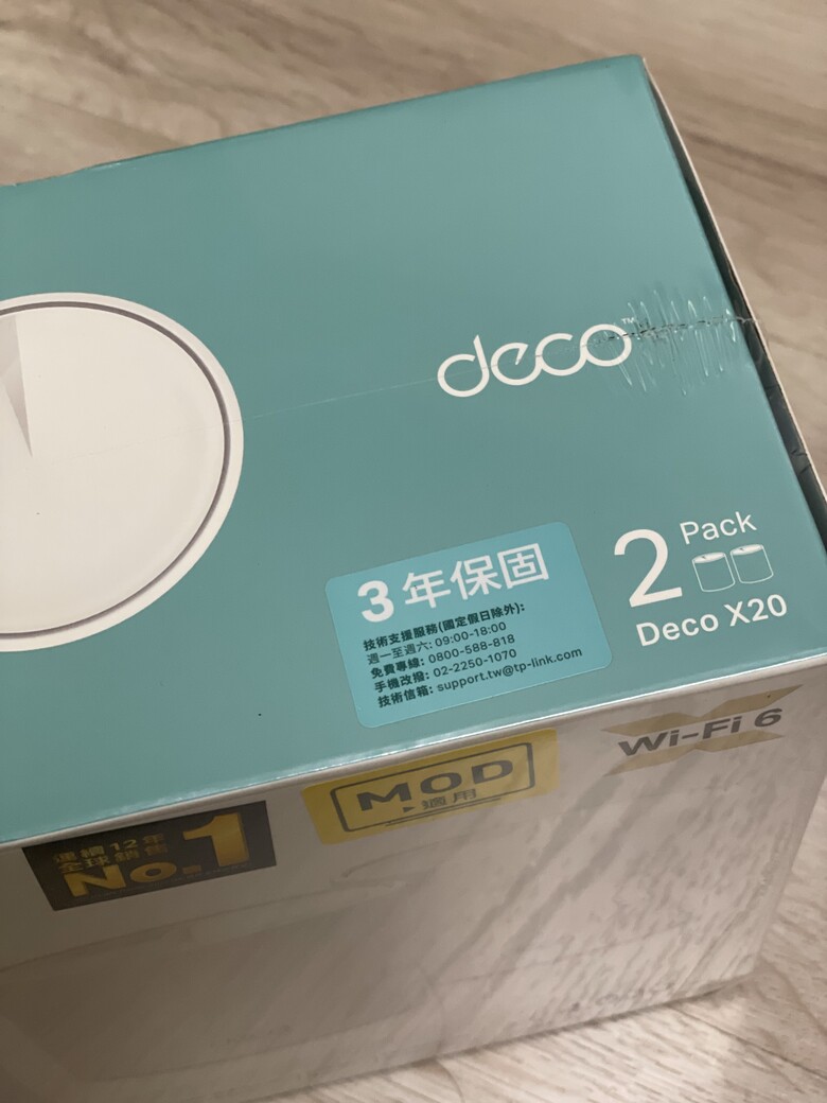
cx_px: 414
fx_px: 1656
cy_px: 552
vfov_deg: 36.8
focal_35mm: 52
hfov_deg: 28.0
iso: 160
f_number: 2
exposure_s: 1/40
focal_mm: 6
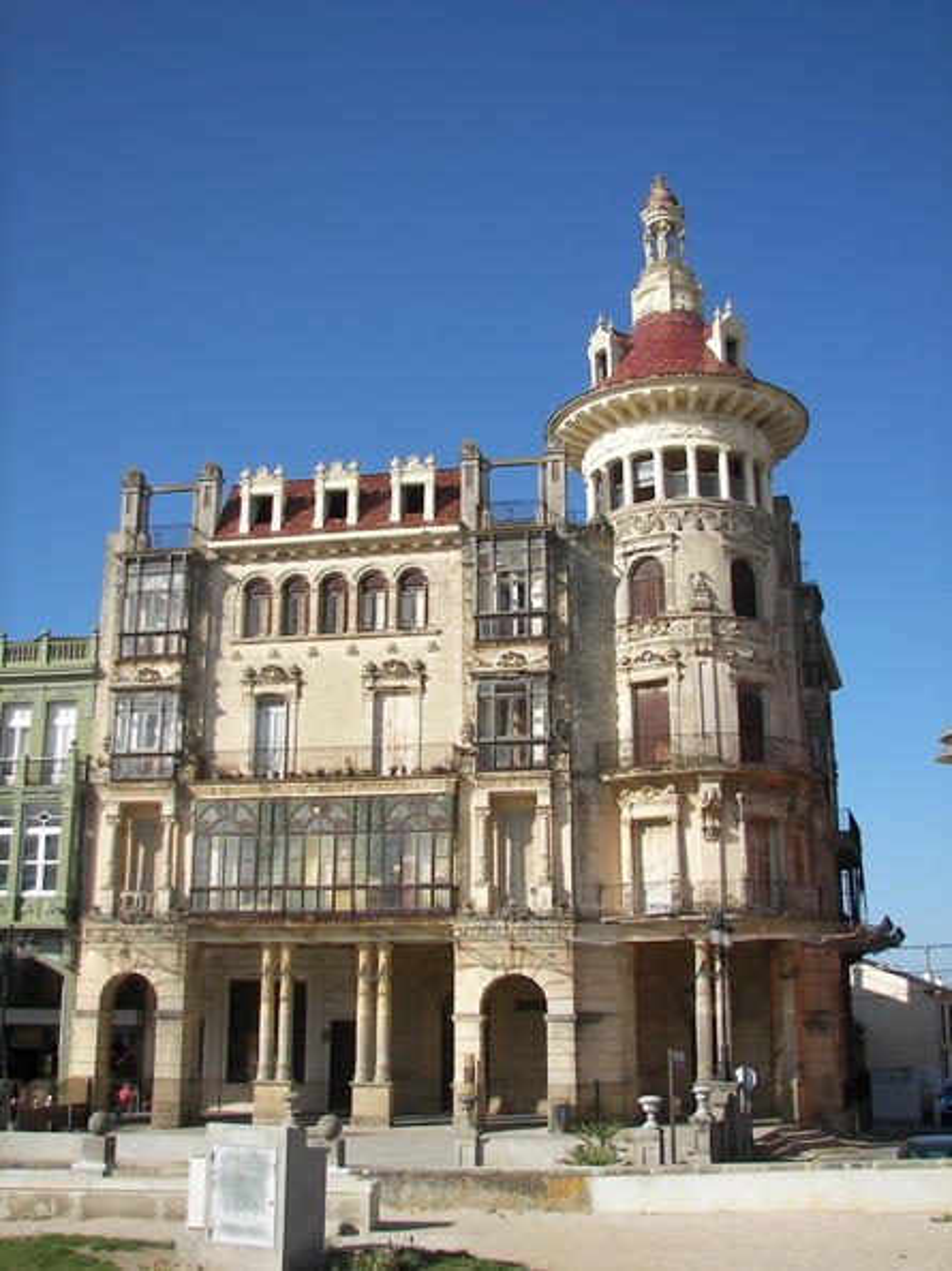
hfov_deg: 39.6
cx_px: 476
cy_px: 636
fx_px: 1321
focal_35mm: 36
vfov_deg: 51.4
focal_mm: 6
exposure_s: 1/800
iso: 50
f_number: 2.8
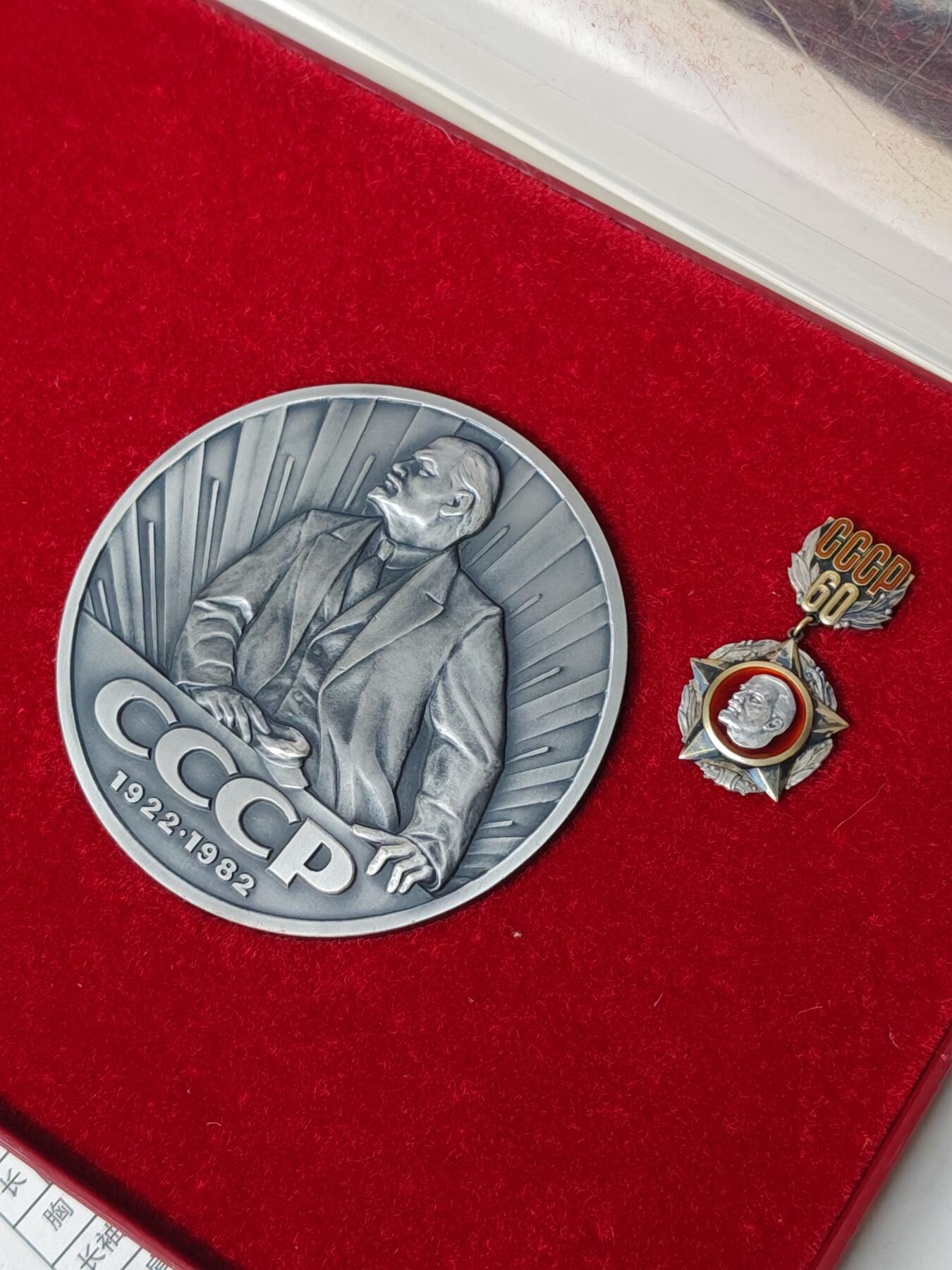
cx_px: 476
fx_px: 1870
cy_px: 635
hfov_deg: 28.6
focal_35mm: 51
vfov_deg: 37.5
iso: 846
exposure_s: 1/50
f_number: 1.88
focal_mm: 4.84
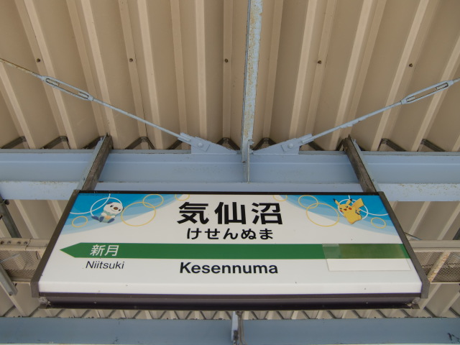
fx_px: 372
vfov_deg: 49.7
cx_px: 230
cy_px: 172
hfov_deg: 63.4
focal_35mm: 28
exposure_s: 1/125
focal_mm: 4.9
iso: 64
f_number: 2.6
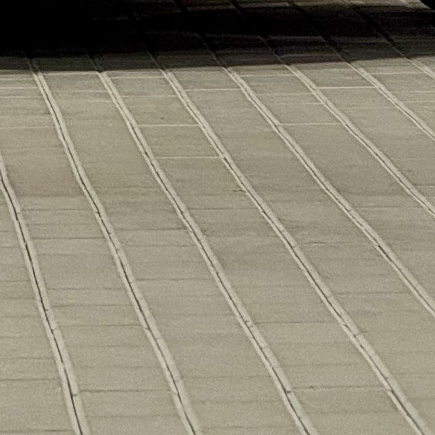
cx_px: -175
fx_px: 7265
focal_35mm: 511
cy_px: -345
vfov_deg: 3.4
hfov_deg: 3.4
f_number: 2.8
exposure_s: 1/50
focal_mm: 15.66
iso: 200
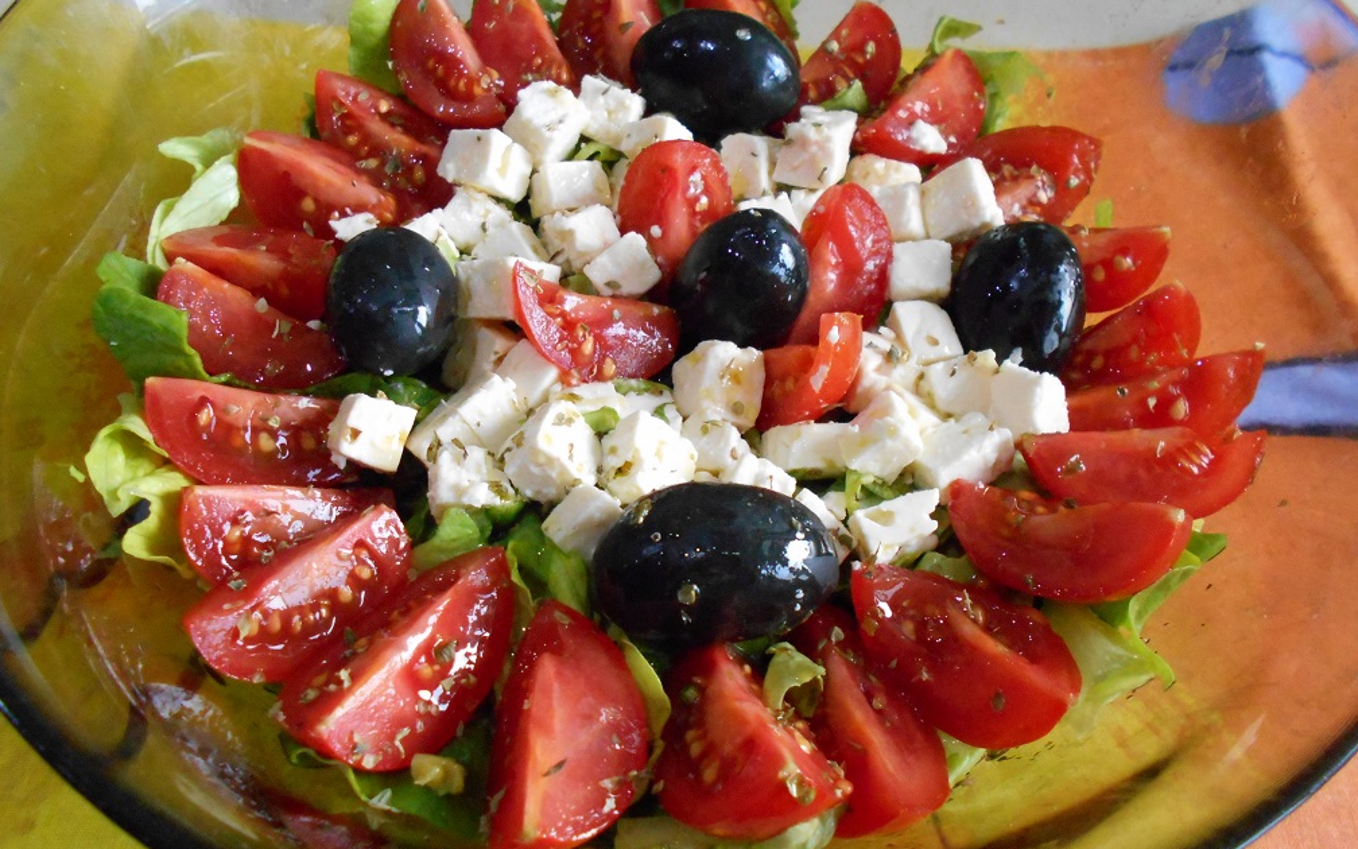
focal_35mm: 28
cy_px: 450
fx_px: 1036
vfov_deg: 44.5
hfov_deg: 66.5
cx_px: 679
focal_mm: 4.6
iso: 800
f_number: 3.2
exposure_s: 1/50
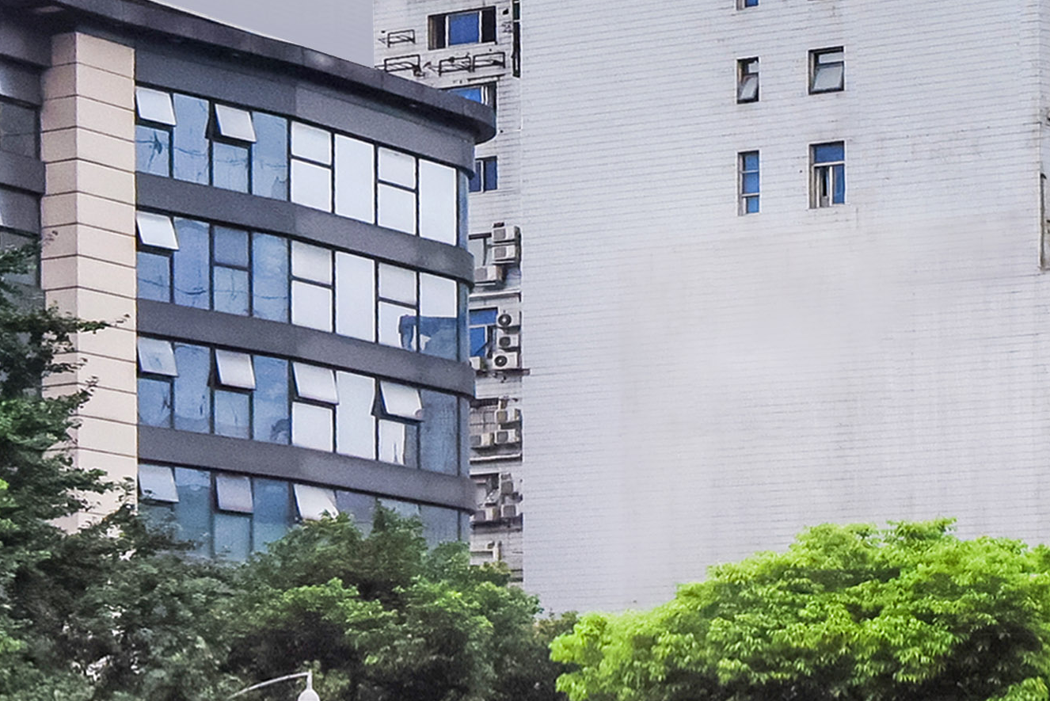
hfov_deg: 18.4
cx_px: 713
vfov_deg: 11.6
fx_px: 3238
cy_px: -451
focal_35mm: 111
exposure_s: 1/400
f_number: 6.3
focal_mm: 20
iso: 1600
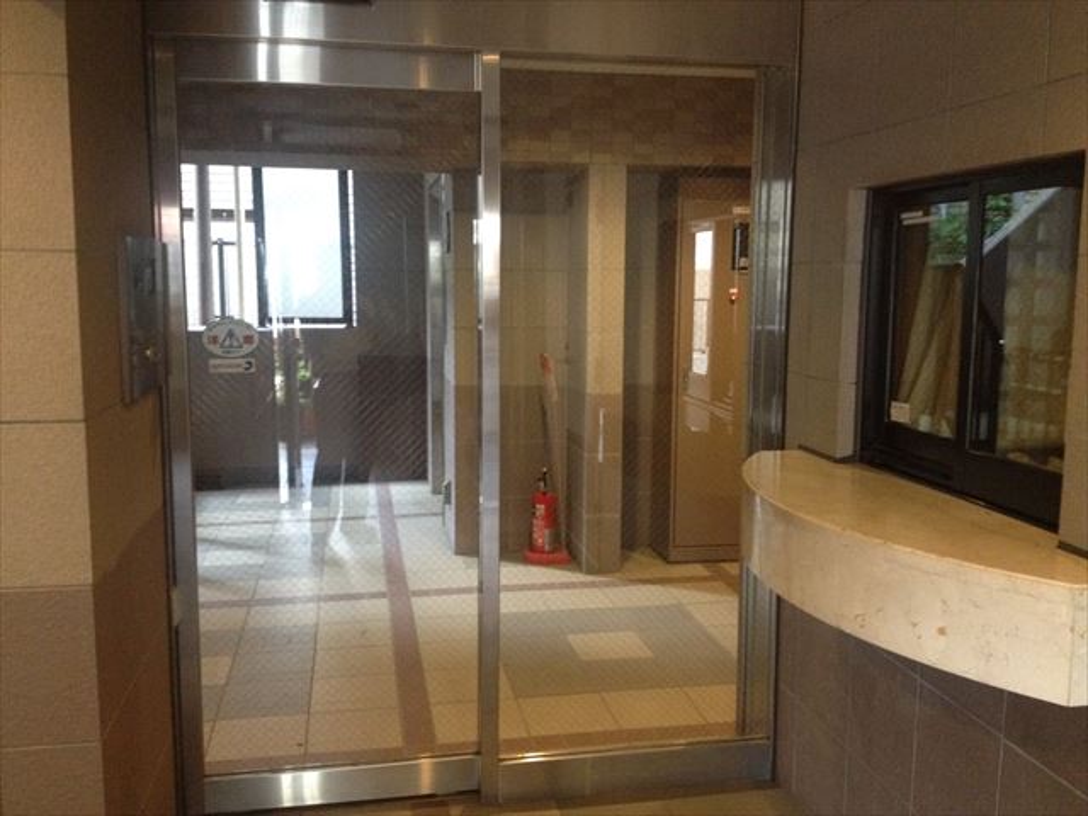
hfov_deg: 52.6
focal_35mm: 35
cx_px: 544
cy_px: 408
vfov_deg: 40.7
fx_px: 1100
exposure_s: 1/15
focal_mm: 4.28
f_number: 2.4
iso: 400
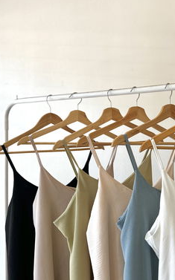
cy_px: 141
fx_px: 275
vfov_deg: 54.0
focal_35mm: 36
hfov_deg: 34.3
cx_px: 138
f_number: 1.78
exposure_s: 1/121
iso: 80
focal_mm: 6.86
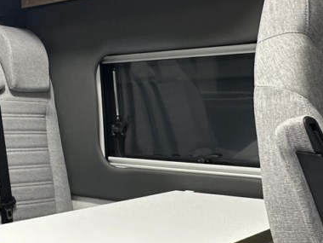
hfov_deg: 30.7
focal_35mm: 59
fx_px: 551
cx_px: 12
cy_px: 67
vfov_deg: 24.6
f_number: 2.2
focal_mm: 2.22
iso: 160
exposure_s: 1/50
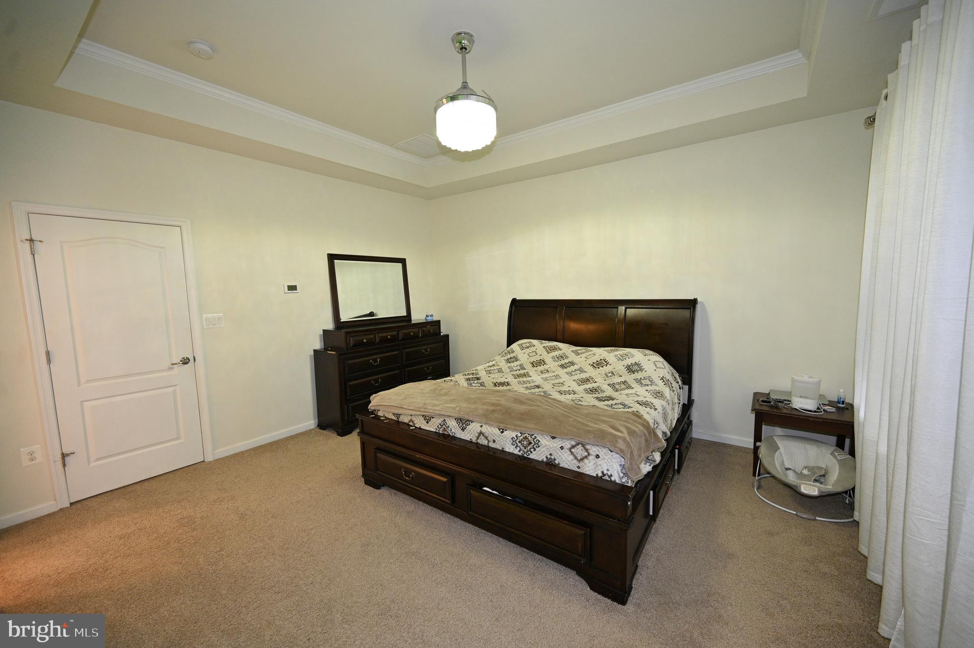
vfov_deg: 81.1
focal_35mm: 14
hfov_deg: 104.3
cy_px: 324
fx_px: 378
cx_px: 487
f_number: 4
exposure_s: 1/80
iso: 720
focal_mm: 14
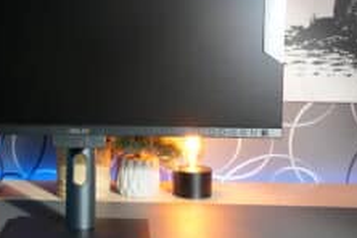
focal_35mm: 72
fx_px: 717
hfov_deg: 27.5
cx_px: 87
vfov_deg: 18.8
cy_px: 80
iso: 4000
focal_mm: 41.2
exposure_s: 1/50
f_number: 10
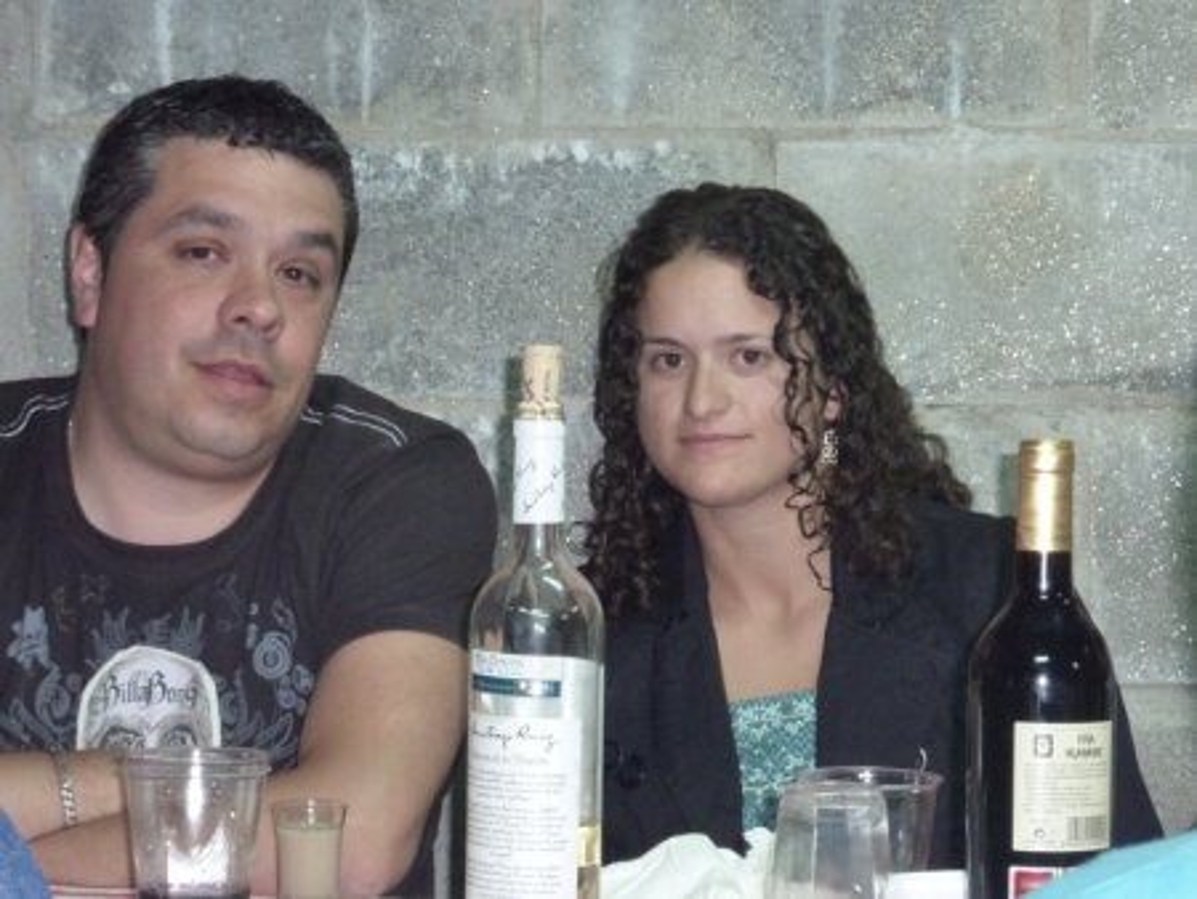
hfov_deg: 18.2
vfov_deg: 13.7
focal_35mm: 108
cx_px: 598
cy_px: 450
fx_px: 3737
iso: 640
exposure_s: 1/40
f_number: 4.3
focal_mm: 14.7
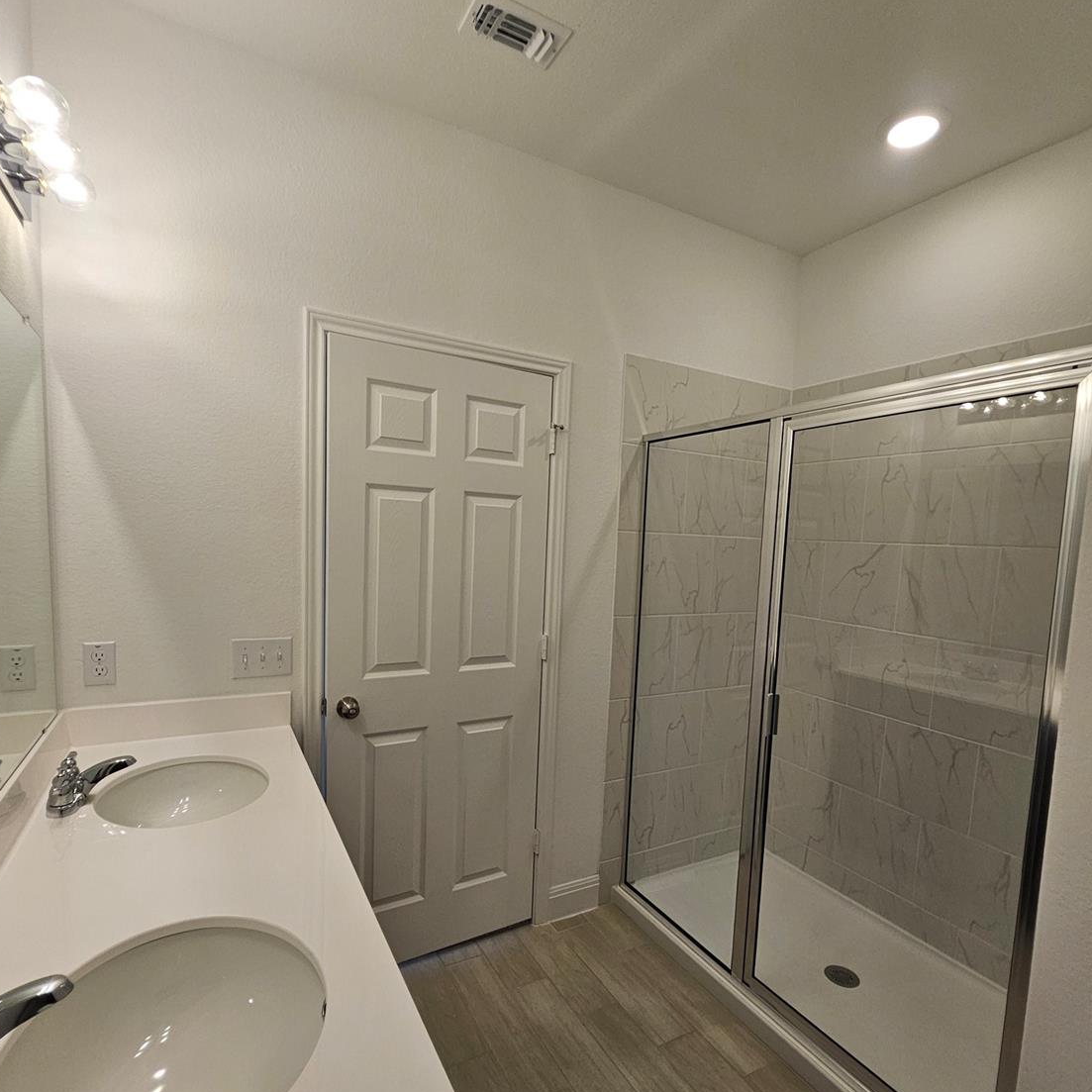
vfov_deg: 87.2
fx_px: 571
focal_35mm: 16
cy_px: 598
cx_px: 555
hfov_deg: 87.4
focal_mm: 2.2
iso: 100
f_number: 2.2
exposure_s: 1/120
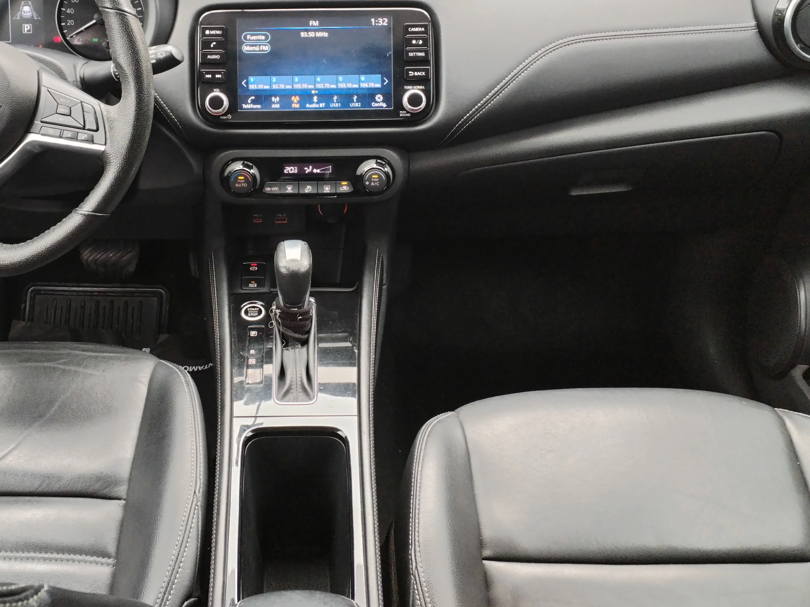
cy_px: 163
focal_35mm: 45
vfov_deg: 31.7
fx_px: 1053
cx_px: 284
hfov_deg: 41.6
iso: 225
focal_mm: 4.75
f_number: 1.8
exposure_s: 1/60
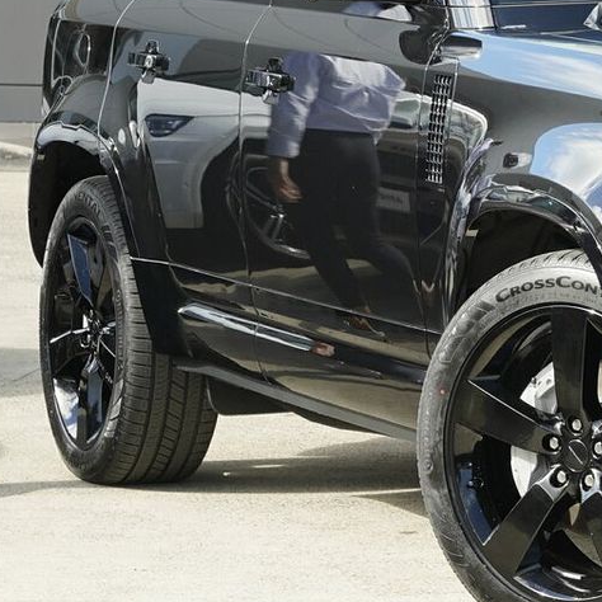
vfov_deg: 9.5
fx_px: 3601
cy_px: 187
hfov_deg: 9.4
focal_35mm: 183
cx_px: 746
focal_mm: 85
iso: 1000
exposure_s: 1/125
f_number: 11
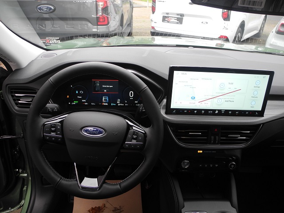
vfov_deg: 49.7
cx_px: 142
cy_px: 106
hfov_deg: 63.4
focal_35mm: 28
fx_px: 230
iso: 100
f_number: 2.8
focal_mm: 6
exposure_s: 1/50
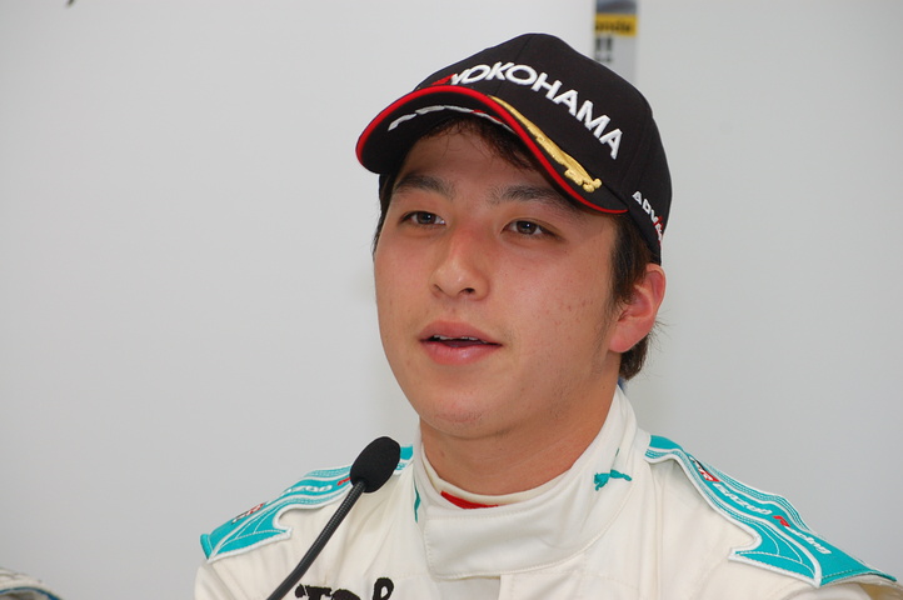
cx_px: 452
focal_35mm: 135
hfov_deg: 15.2
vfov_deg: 10.1
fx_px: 3383
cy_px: 300
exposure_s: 1/60
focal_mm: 90
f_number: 8
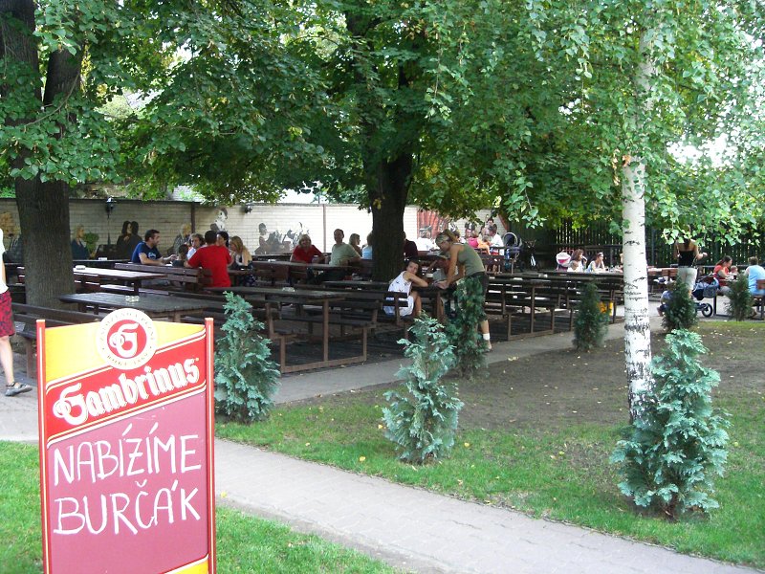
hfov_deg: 49.0
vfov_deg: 37.7
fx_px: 840
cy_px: 287
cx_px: 382
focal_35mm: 38
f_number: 3.1
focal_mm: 6.3
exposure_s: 1/60
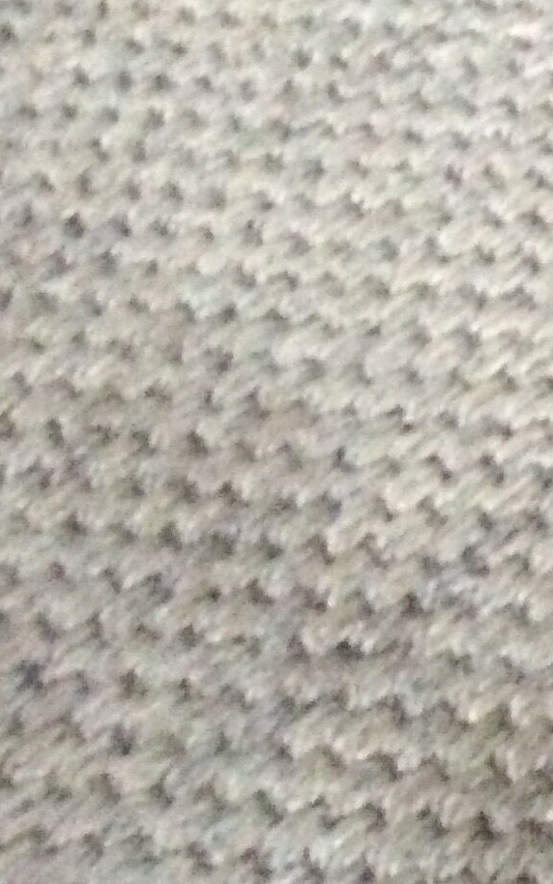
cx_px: 1189
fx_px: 2313
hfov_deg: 11.8
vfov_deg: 20.9
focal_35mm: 96
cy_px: -14
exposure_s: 1/17
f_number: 2.4
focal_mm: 3.3
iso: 400
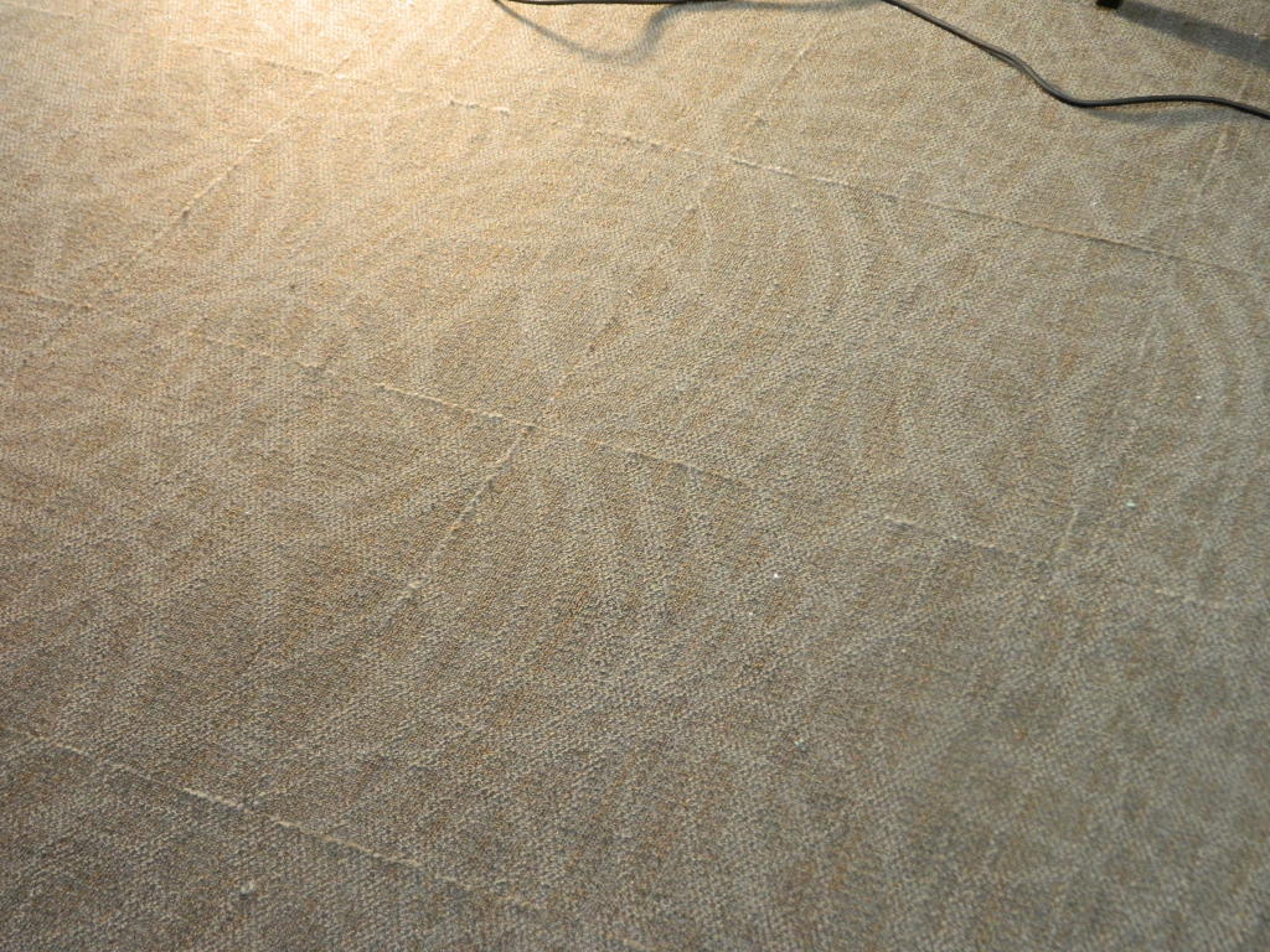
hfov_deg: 33.8
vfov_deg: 25.7
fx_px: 2091
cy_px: 476
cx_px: 635
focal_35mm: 57
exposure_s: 1/50
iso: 400
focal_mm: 10.2
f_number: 3.8
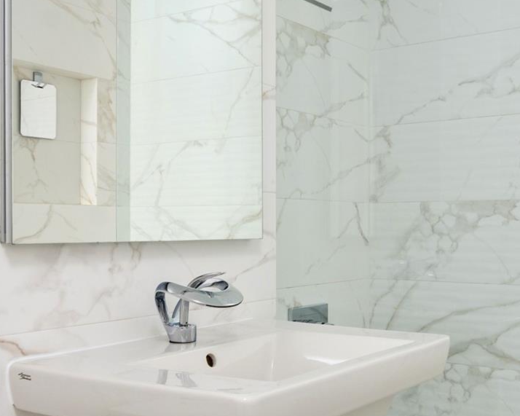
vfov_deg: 33.9
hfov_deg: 41.3
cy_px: 233
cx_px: 340
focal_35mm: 44
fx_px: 682
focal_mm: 11
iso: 400
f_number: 9
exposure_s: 1.6
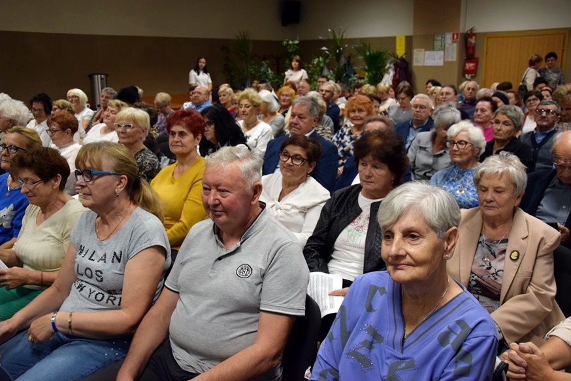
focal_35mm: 34
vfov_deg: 38.9
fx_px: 539
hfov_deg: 55.8
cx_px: 278
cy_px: 191
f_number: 3.8
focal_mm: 22
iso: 1400
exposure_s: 1/100
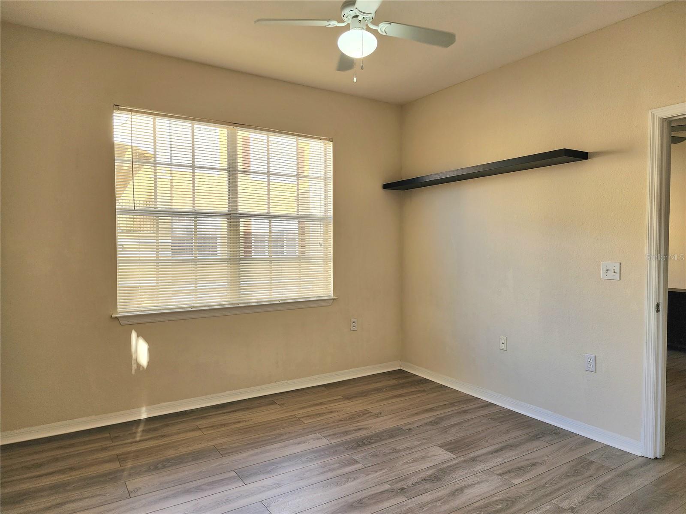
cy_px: 257
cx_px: 343
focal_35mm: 23
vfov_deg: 58.9
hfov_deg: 73.9
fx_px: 456
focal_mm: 6.4
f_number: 1.8
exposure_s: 1/182
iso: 40
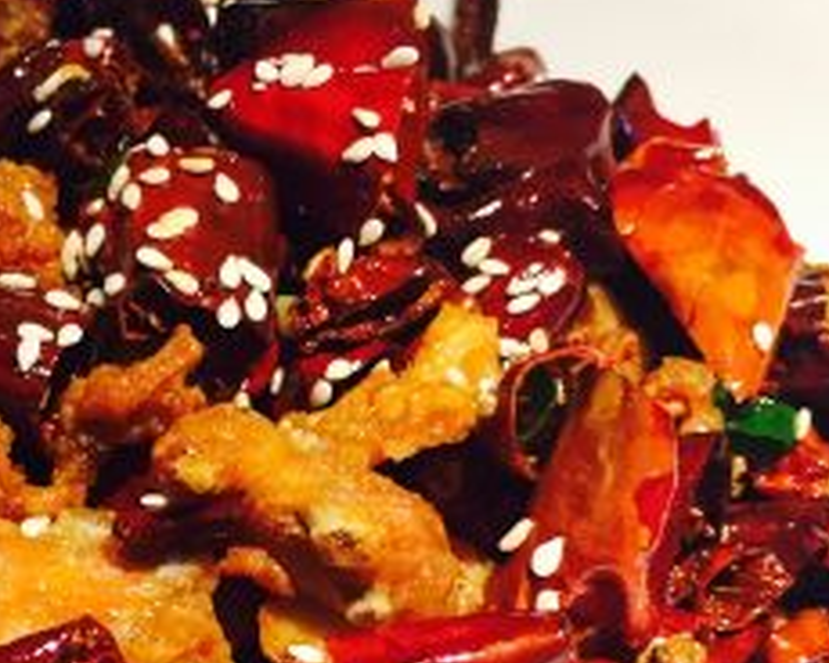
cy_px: 661
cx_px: 32
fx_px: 2110
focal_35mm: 86
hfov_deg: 21.6
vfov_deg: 17.5
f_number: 2.2
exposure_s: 1/33
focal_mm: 4.15
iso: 125
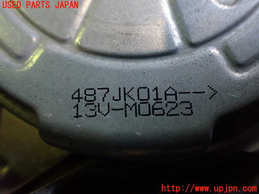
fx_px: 224
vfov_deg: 46.8
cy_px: 97
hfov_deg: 60.0
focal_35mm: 30
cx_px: 130
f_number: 2.3
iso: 800
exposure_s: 1/125
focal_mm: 5.4
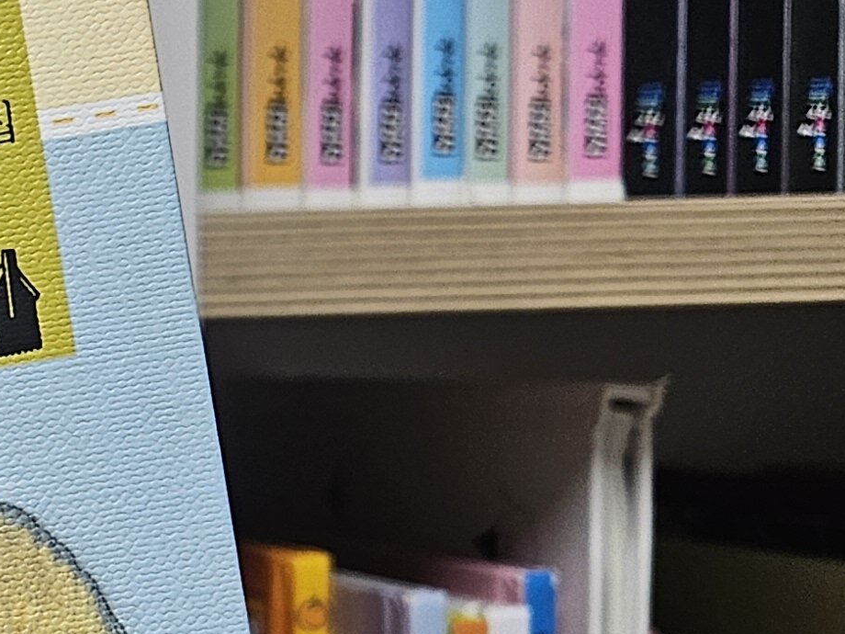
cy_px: 568
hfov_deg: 17.0
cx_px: -570
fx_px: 2441
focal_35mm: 100
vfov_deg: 14.6
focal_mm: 5.4
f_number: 1.8
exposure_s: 1/120
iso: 125
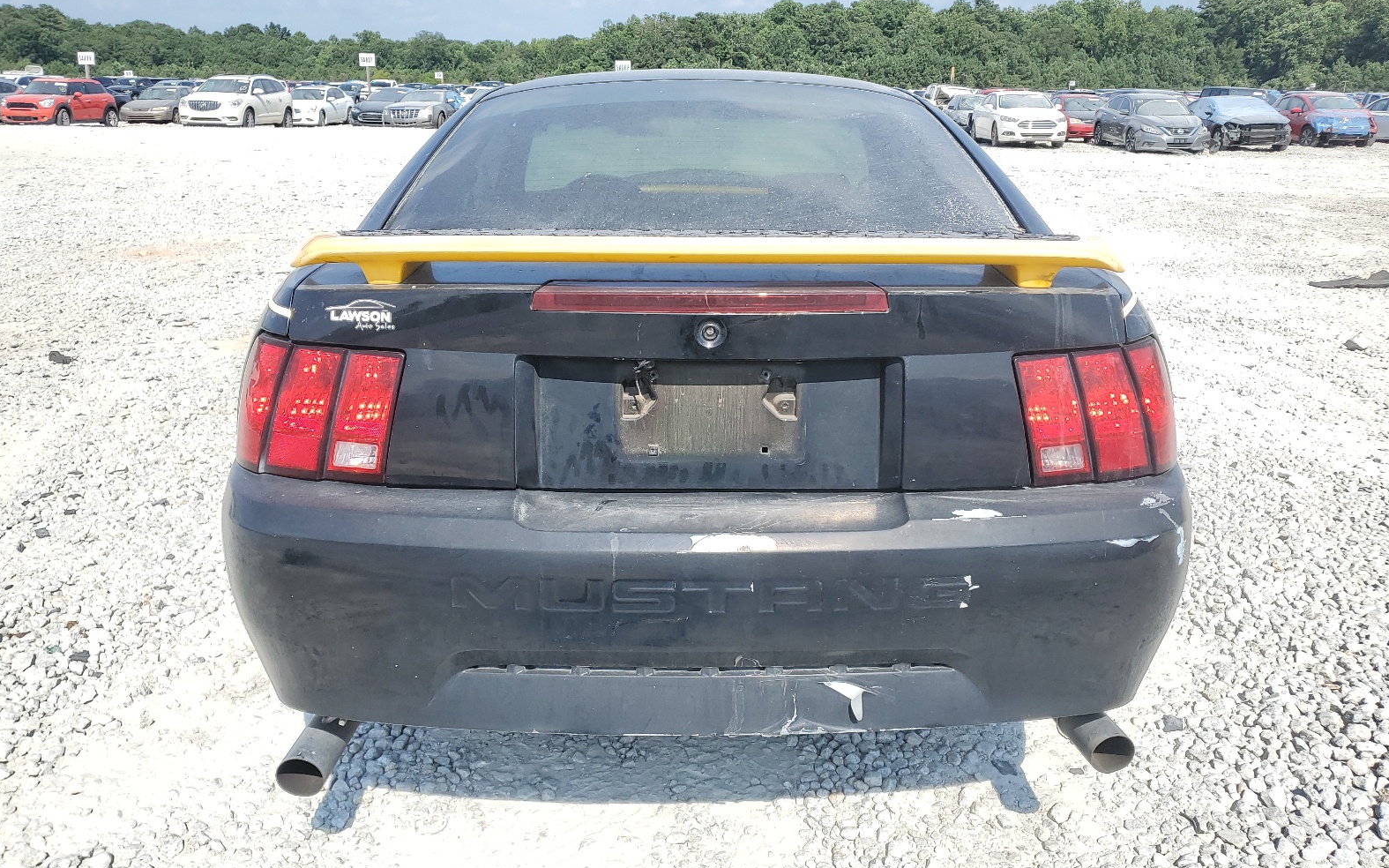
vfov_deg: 44.5
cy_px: 433
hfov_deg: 66.5
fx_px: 1060
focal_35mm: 28
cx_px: 704
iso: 50
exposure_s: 1/2500
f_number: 1.5
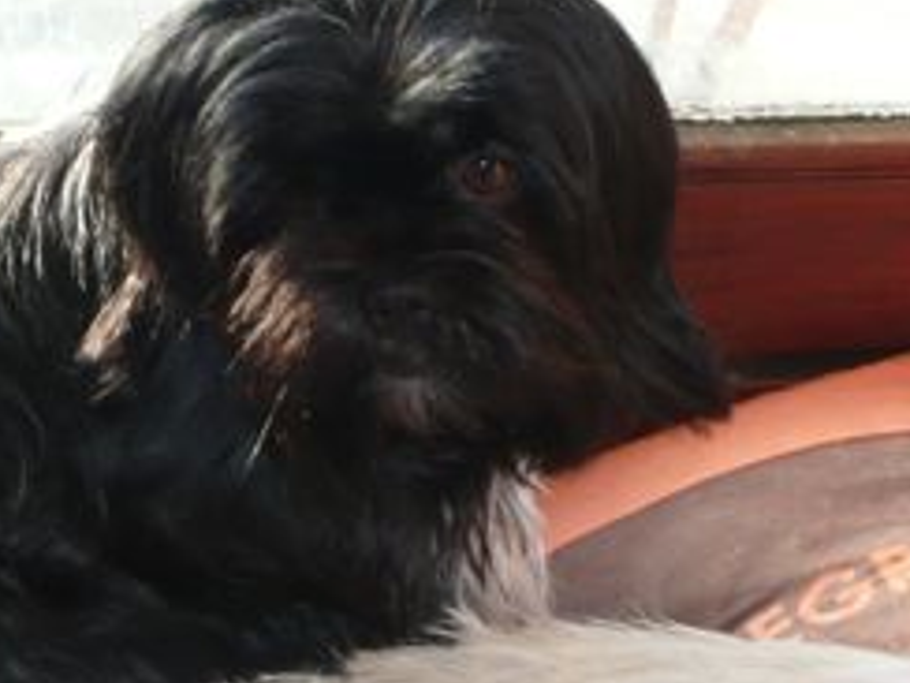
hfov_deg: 13.0
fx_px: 3996
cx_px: 615
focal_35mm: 152
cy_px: 698
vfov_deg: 9.7
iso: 125
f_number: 4.4
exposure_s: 1/30
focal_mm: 9.5
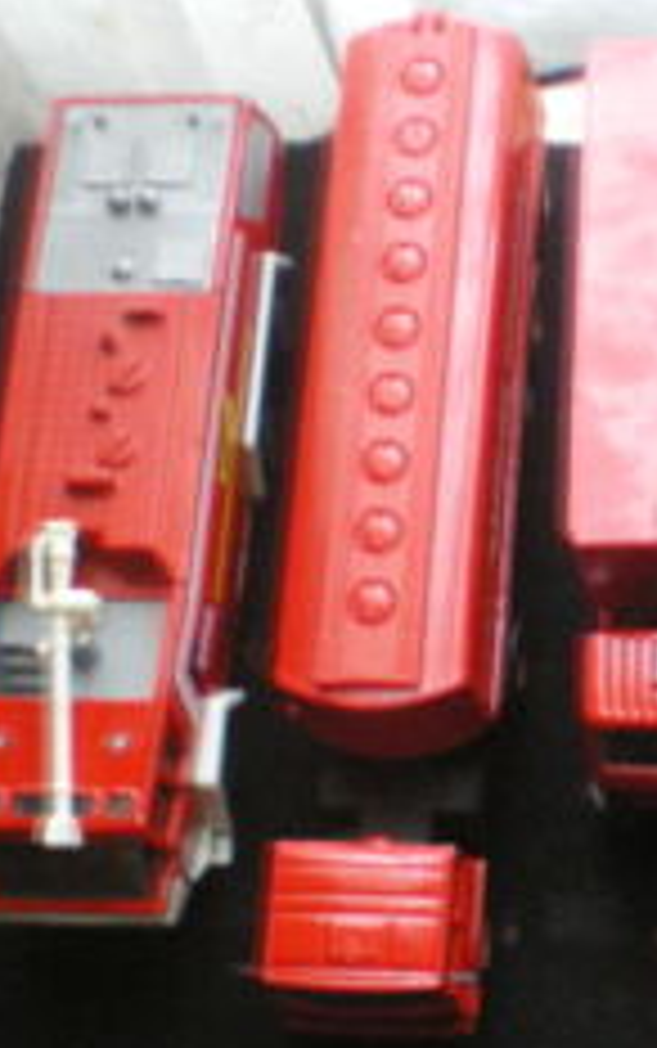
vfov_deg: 24.7
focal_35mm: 83
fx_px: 2373
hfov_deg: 15.0
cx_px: 886
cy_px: 765
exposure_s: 1/4
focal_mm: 6.3
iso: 400
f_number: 3.1
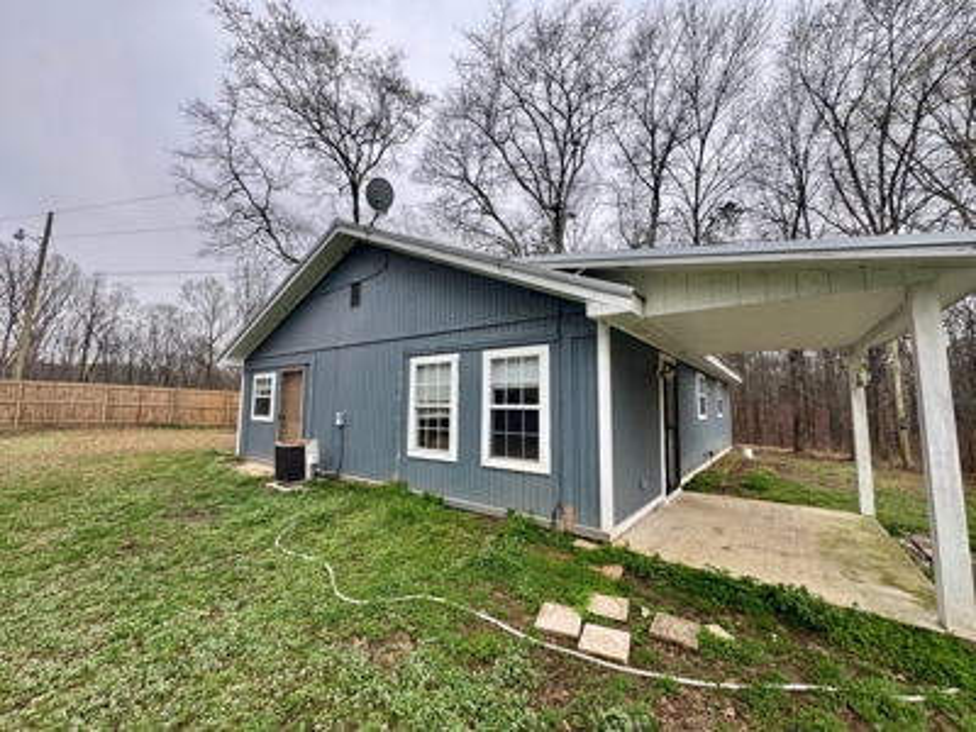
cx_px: 488
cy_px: 366
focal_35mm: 14
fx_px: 395
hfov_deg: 102.1
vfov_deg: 85.7
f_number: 2.2
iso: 50
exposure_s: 1/99
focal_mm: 2.22
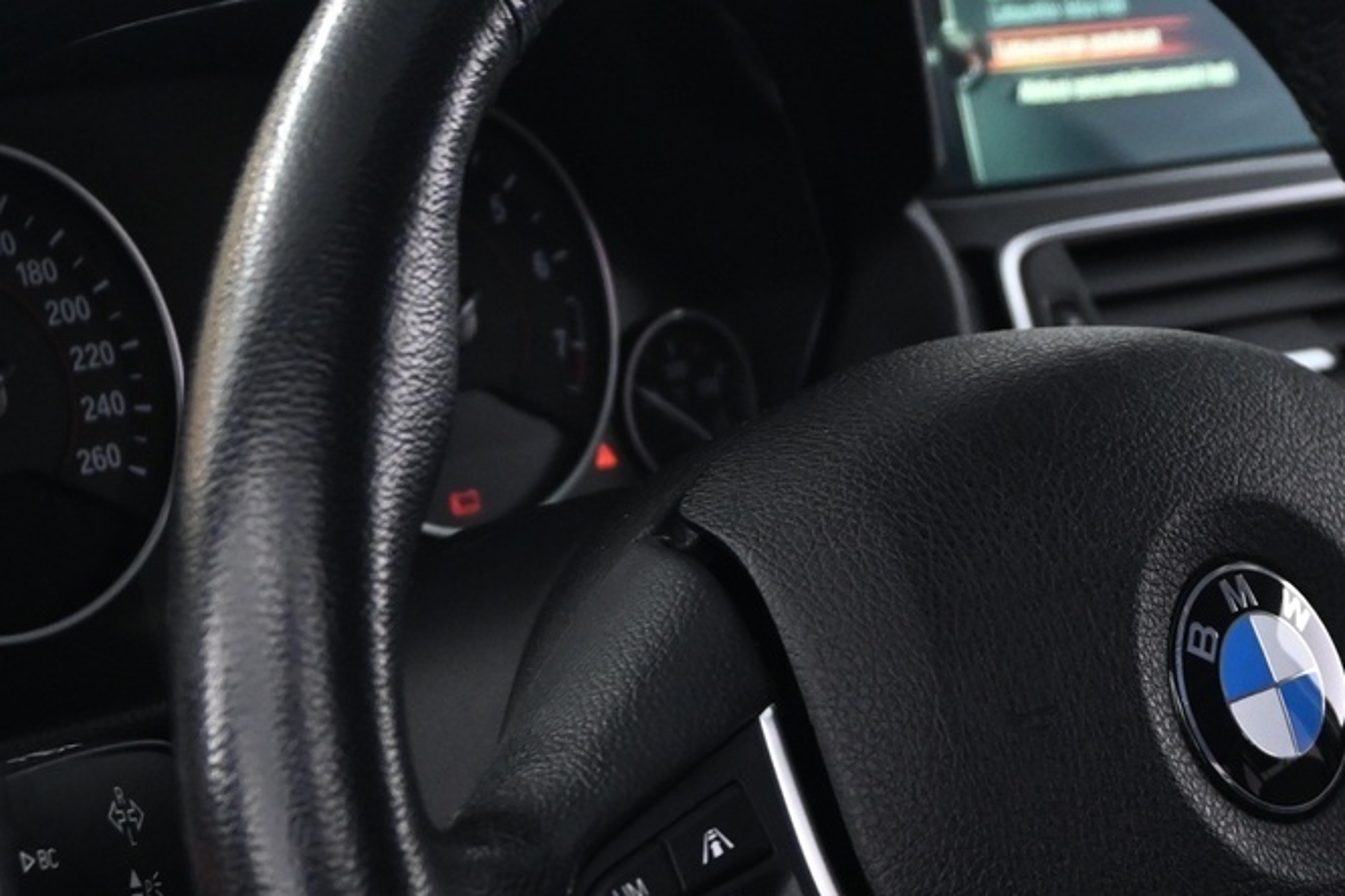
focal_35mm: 91
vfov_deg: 14.9
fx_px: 3408
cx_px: 1097
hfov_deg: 22.0
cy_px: 735
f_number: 4.2
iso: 1600
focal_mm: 25
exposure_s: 1/13
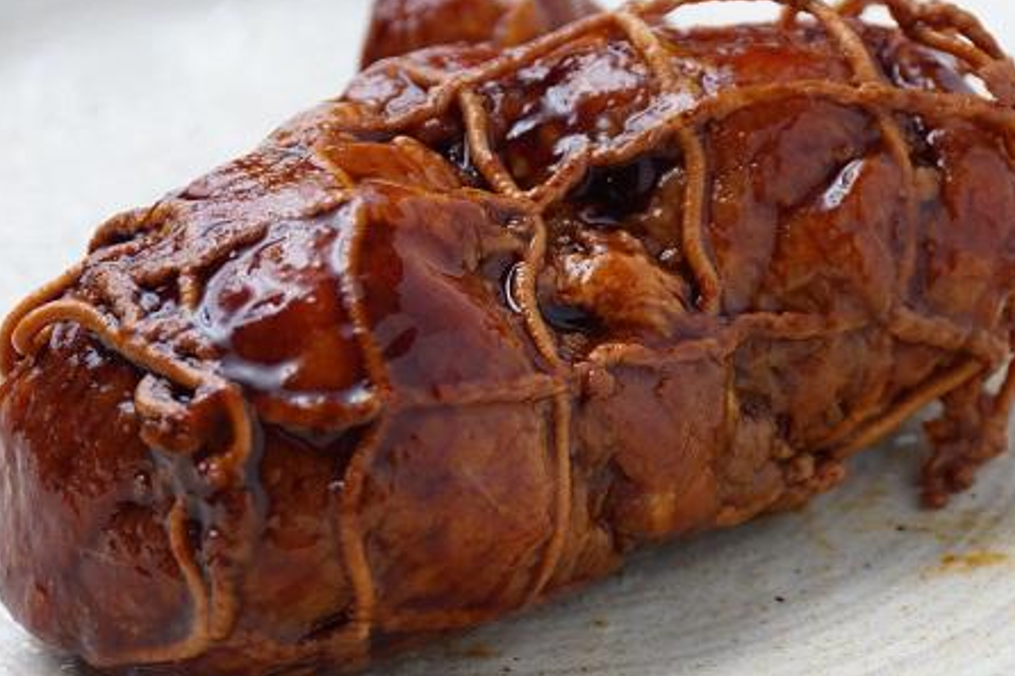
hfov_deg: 11.6
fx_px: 4976
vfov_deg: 7.8
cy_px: 363
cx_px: 521
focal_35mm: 177
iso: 125
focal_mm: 105
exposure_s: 1/125
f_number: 8
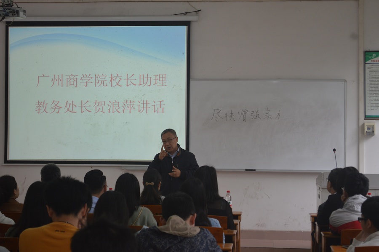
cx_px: 190
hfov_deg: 24.6
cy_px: 126
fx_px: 868
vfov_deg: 16.5
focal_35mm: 82
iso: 400
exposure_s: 1/40
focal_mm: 55
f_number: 5.6
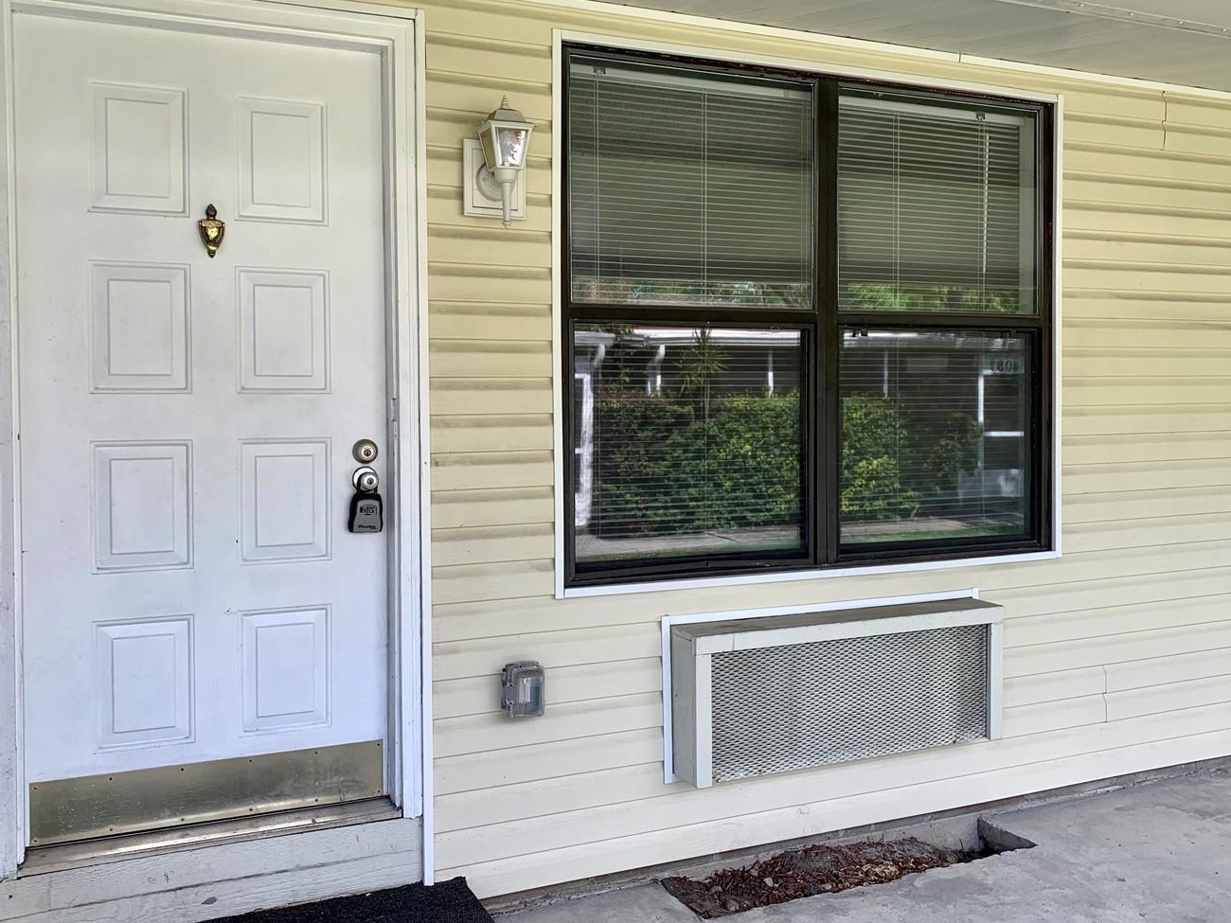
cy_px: 437
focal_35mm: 32
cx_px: 596
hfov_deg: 56.8
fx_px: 1138
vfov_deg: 44.1
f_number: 1.8
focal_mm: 4.25
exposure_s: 1/129
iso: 25
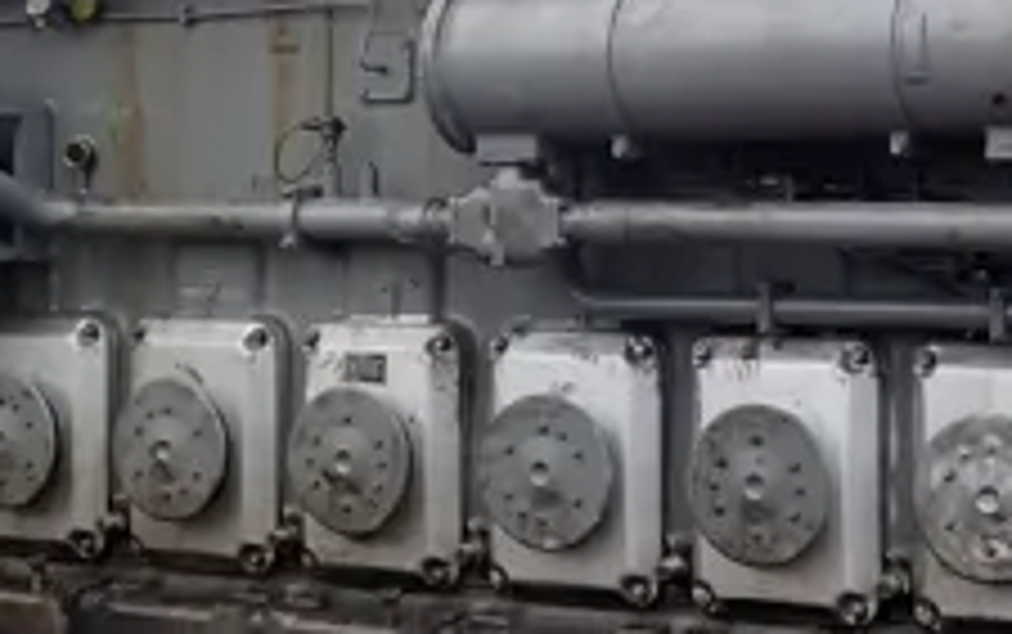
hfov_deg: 28.1
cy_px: 65
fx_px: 2015
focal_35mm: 73
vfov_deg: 17.6
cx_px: 648
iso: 100
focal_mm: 4.5
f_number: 2.8
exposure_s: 1/200
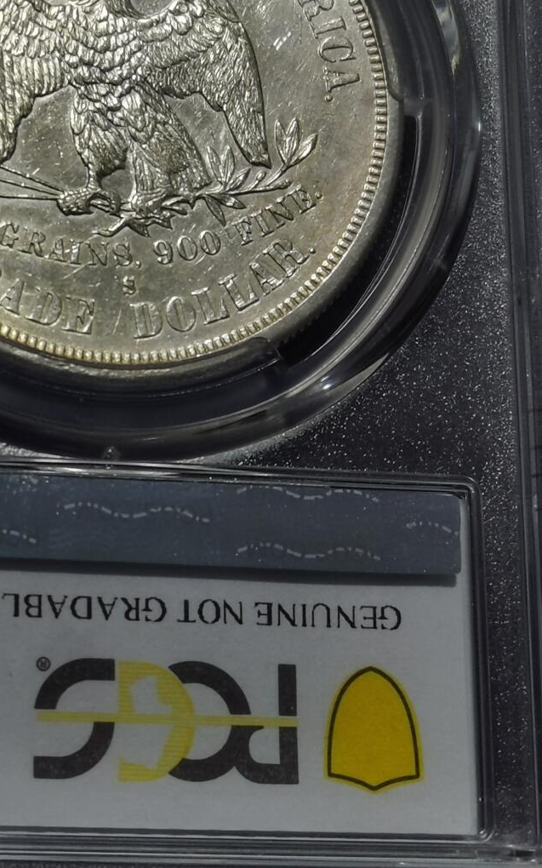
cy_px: 243
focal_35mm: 116
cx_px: 106
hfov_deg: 11.2
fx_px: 2743
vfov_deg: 17.9
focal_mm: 5.58
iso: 50
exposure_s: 1/215
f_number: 1.8
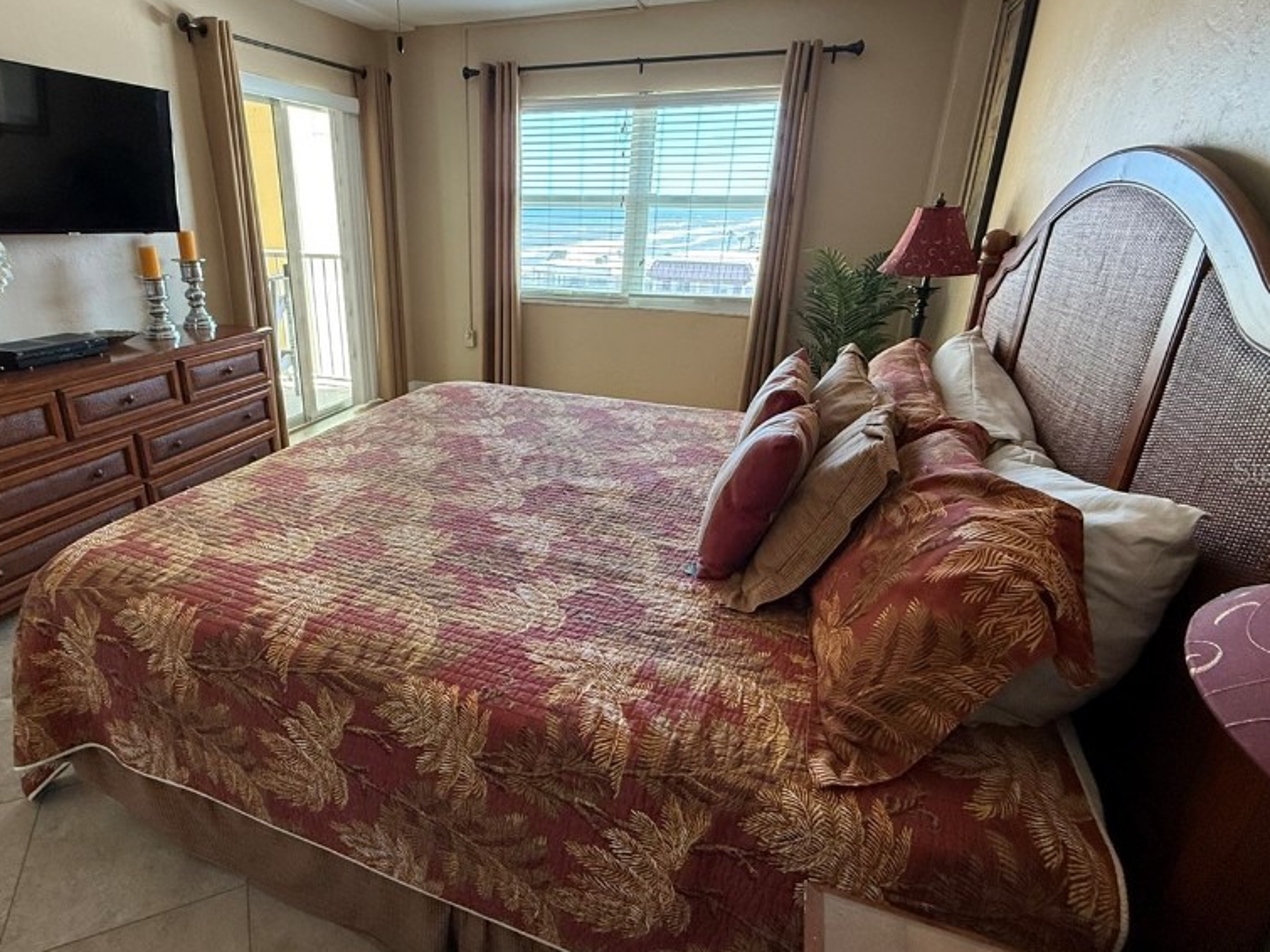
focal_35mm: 19
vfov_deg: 68.7
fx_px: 697
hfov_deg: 84.0
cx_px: 530
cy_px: 469
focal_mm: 2.22
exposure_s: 1/99
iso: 250
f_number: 2.2
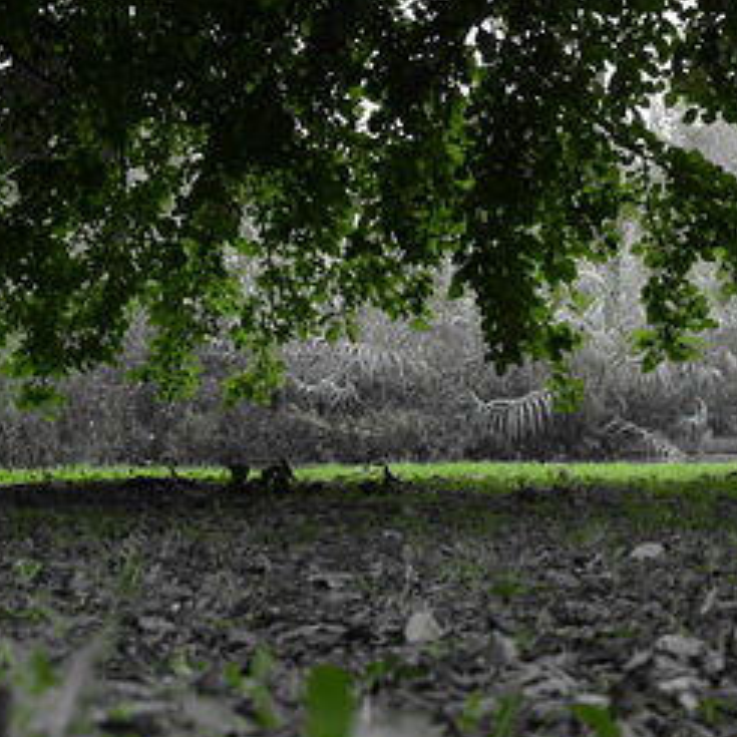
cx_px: 716
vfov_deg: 17.4
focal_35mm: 100
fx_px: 2409
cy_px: 397
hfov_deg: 17.1
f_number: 8
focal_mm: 32
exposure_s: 1/250
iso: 360
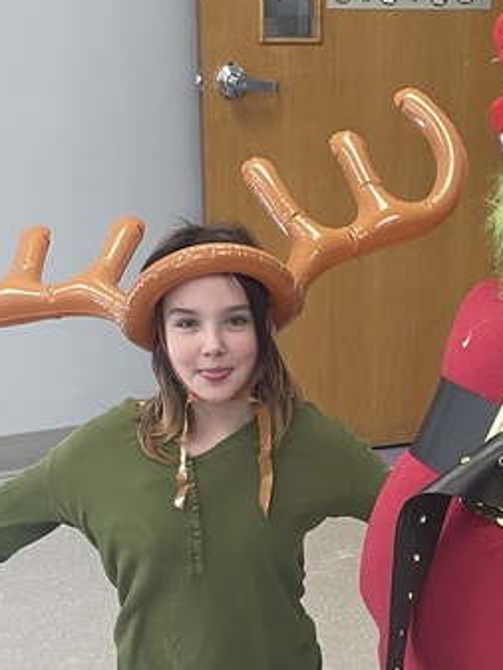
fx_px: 1530
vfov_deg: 24.4
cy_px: 527
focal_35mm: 79
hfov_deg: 18.5
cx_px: 406
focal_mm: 4.2
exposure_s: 1/60
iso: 100
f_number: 1.6
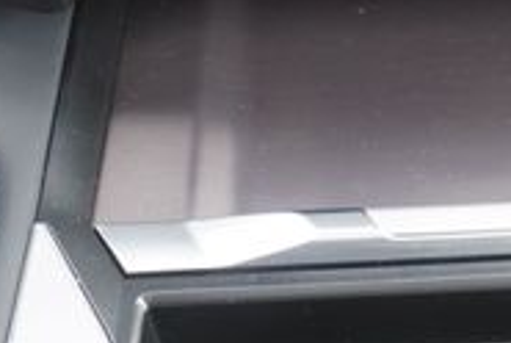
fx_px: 1180
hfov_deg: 23.8
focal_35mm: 83
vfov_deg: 15.8
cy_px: -77
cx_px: 447
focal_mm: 16
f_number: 4
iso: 320
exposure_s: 1/60
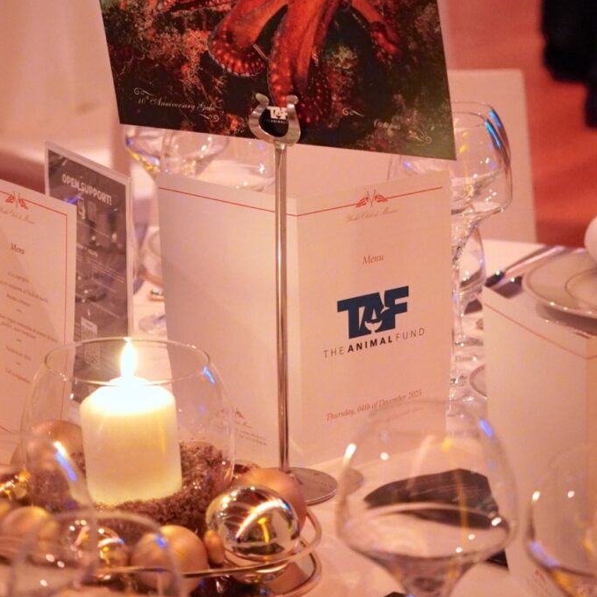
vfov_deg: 12.9
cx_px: 298
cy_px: 242
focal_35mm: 135
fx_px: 2634
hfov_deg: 12.9
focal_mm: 70
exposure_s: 1/100
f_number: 4.5
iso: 6400
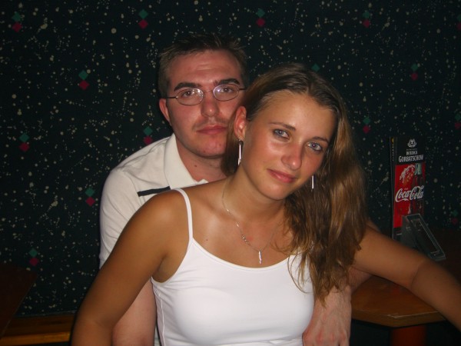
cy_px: 173
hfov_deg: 49.0
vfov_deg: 37.7
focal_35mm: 38
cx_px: 230
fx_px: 506
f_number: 2.8
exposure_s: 1/60
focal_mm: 7.9
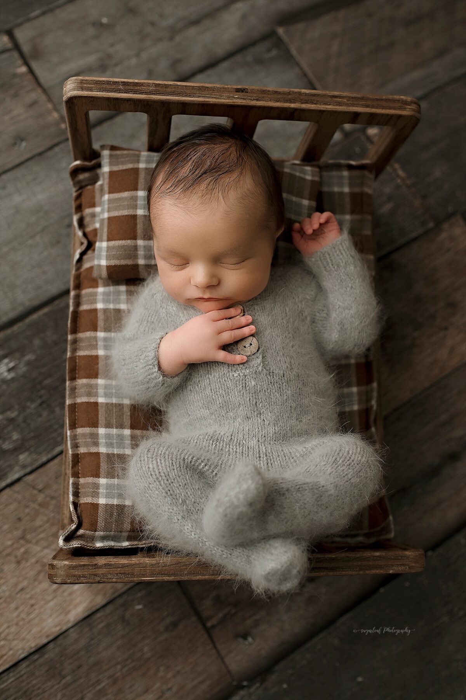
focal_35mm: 35
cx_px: 233
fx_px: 680
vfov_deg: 54.5
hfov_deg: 37.8
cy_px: 350
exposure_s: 1/200
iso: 100
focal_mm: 35
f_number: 2.8
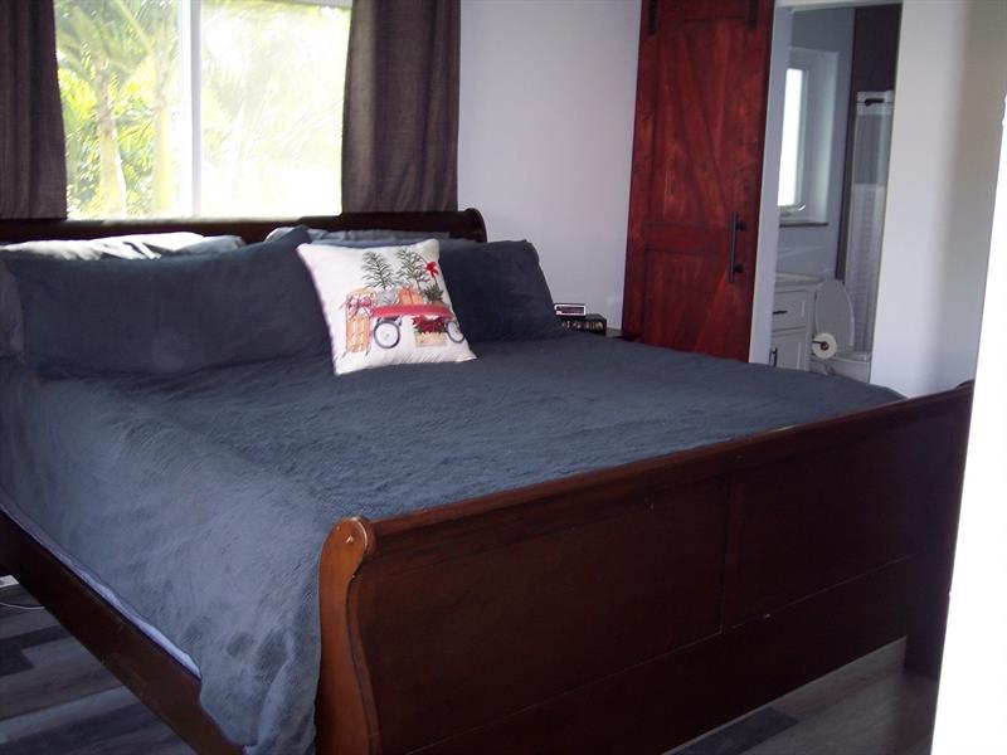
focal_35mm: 39
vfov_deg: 36.8
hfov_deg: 47.9
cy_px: 378
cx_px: 504
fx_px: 1135
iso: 100
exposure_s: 1/60
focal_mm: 8
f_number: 2.8
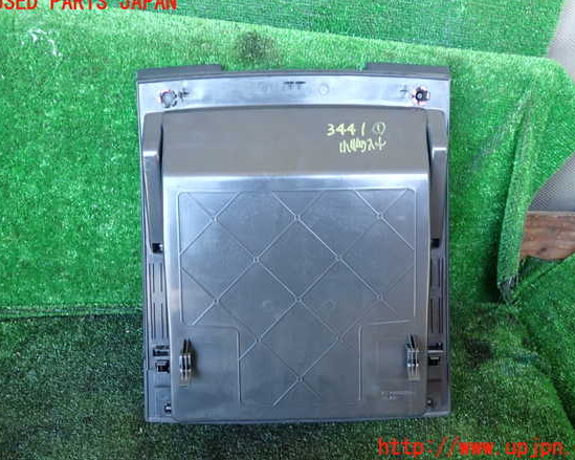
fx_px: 544
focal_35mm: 32
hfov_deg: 55.6
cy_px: 225
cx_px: 301
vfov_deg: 45.8
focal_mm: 5.4
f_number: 2.3
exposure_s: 1/30
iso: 320
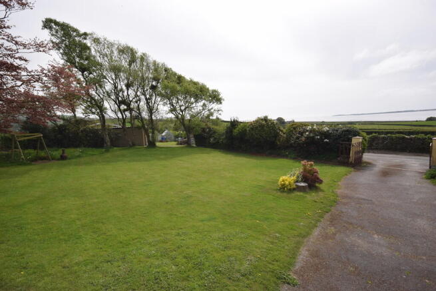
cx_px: 218
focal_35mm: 18
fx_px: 218
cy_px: 146
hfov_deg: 90.0
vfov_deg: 67.4
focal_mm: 12
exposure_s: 1/200
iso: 100
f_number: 10
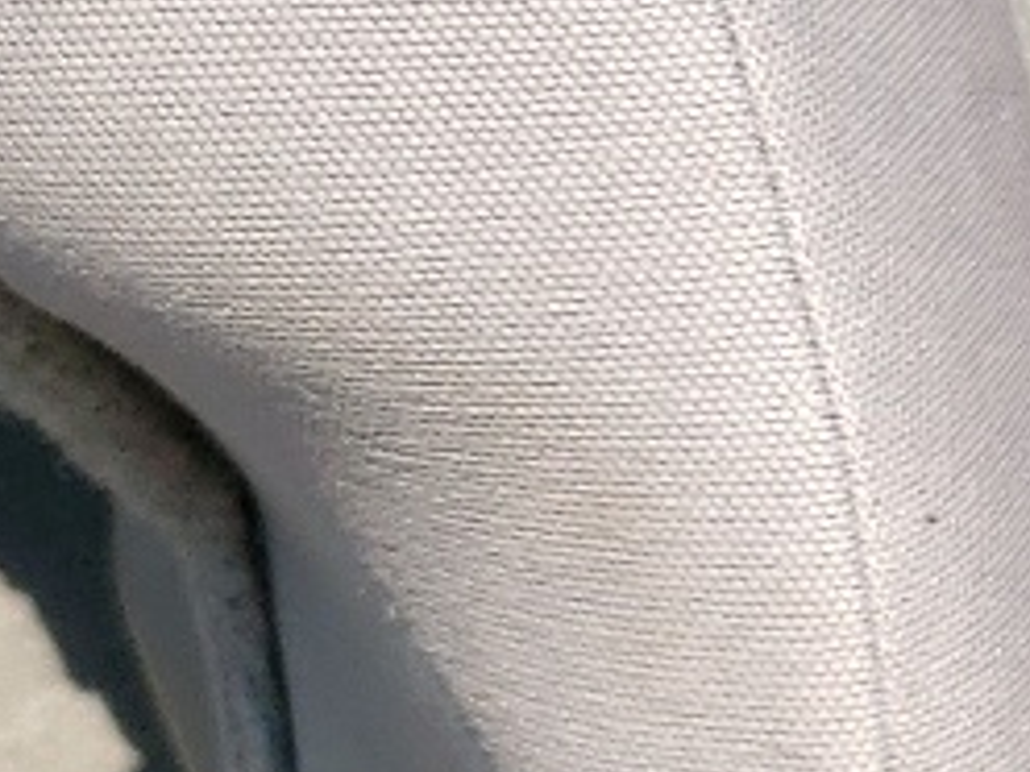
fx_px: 4999
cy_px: 461
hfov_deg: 10.3
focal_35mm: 168
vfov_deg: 8.8
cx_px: 2434
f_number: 1.5
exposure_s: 1/1111
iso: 50
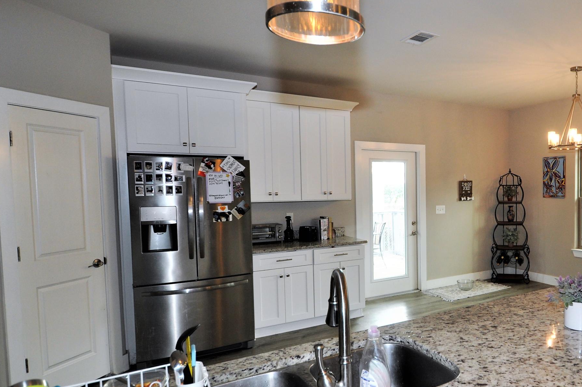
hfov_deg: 67.2
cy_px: 222
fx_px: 404
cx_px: 435
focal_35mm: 25
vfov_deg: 51.0
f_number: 4
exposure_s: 1/60
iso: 400
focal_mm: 10
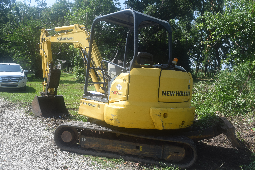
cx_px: 128
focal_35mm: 33
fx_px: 234
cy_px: 85
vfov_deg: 40.0
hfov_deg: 57.2
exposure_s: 1/320
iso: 200
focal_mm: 22
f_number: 9
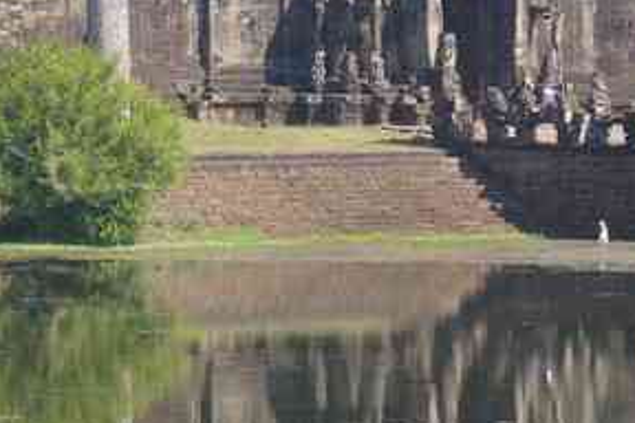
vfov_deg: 6.6
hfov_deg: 9.9
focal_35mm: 208
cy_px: 253
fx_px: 3669
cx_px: 177
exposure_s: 1/80
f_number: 9
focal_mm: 40
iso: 200
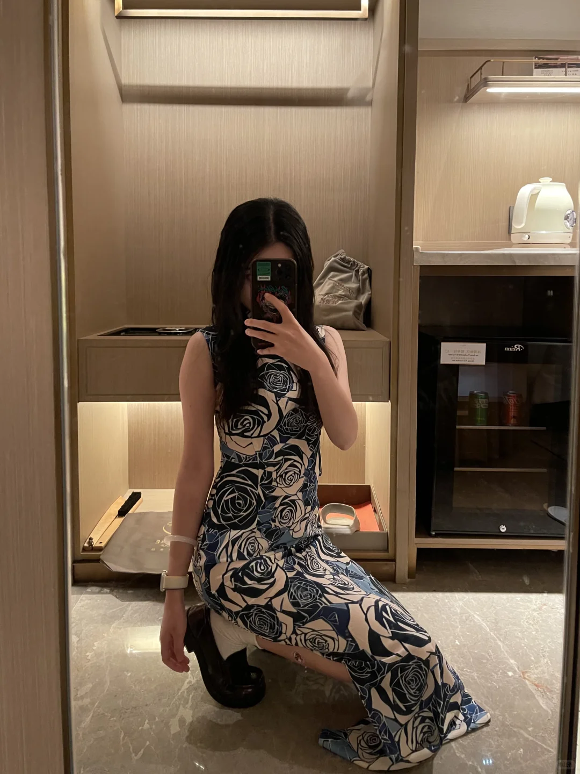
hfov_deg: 54.9
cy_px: 387
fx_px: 559
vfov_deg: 69.4
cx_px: 290
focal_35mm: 25
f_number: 1.6
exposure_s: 1/50
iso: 500
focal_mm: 5.1
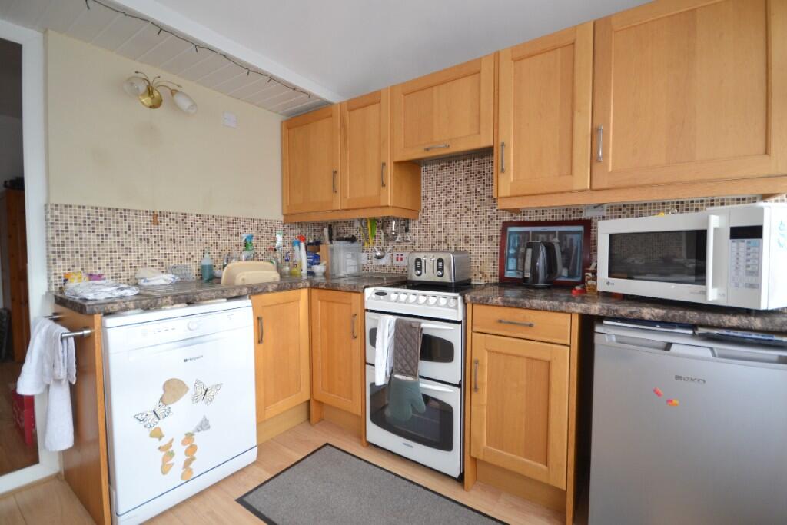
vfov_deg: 77.3
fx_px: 328
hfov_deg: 100.4
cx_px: 394
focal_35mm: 15
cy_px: 262
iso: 400
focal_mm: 10
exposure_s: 1/100
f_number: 5
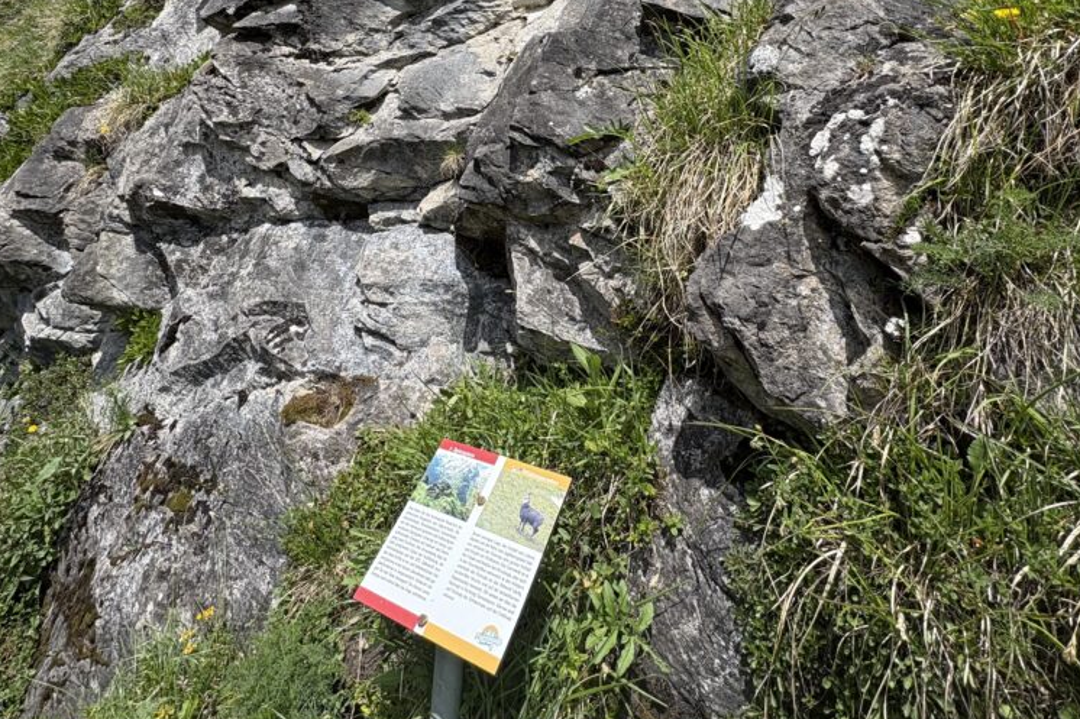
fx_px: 600
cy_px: 156
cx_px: 541
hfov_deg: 84.0
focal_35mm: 20
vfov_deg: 57.8
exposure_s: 1/1832
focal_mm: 2.22
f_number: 2.2
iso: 64
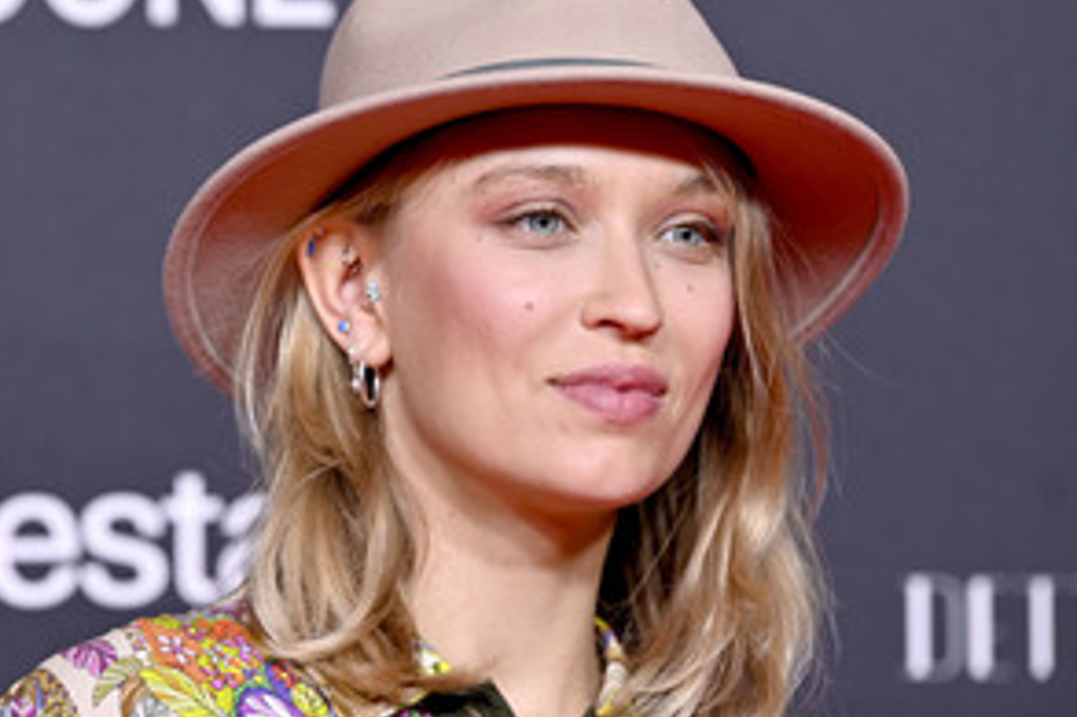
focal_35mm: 285
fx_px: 8521
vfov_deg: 4.8
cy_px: 441
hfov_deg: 7.2
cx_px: 516
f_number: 4
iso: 640
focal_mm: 185
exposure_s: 1/200
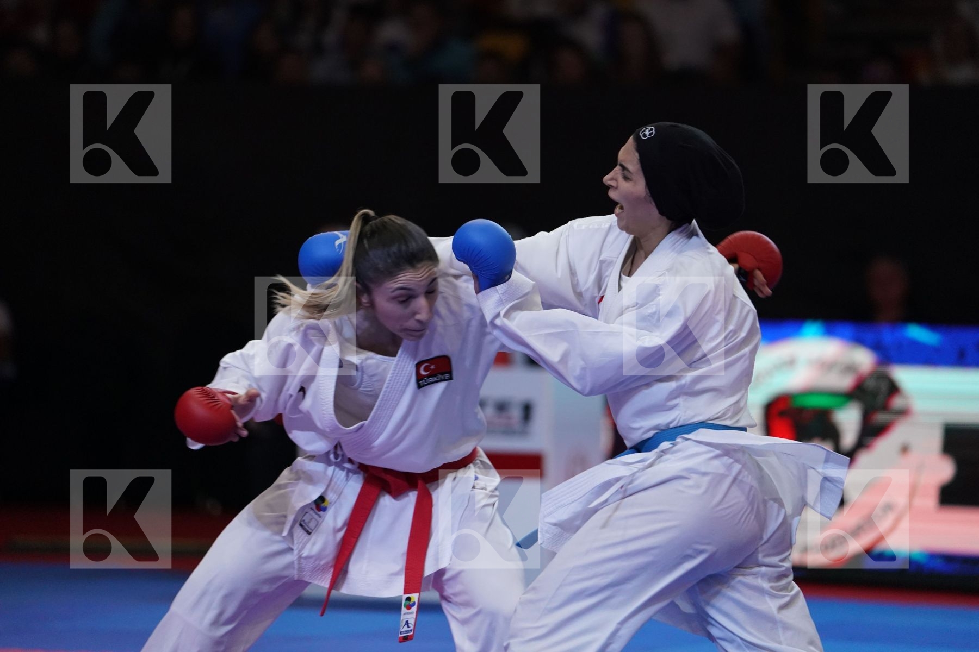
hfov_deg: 10.3
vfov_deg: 6.9
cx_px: 490
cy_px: 326
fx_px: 5438
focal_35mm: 200
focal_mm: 200
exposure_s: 1/1000
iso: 3200
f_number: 2.8
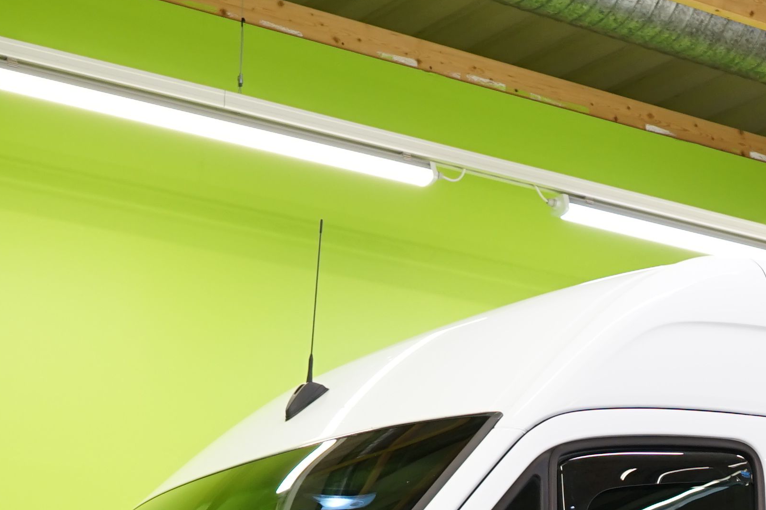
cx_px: 631
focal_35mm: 112
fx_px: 2383
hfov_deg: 18.1
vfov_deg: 11.4
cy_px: 900
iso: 400
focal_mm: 30
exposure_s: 1/30
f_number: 5
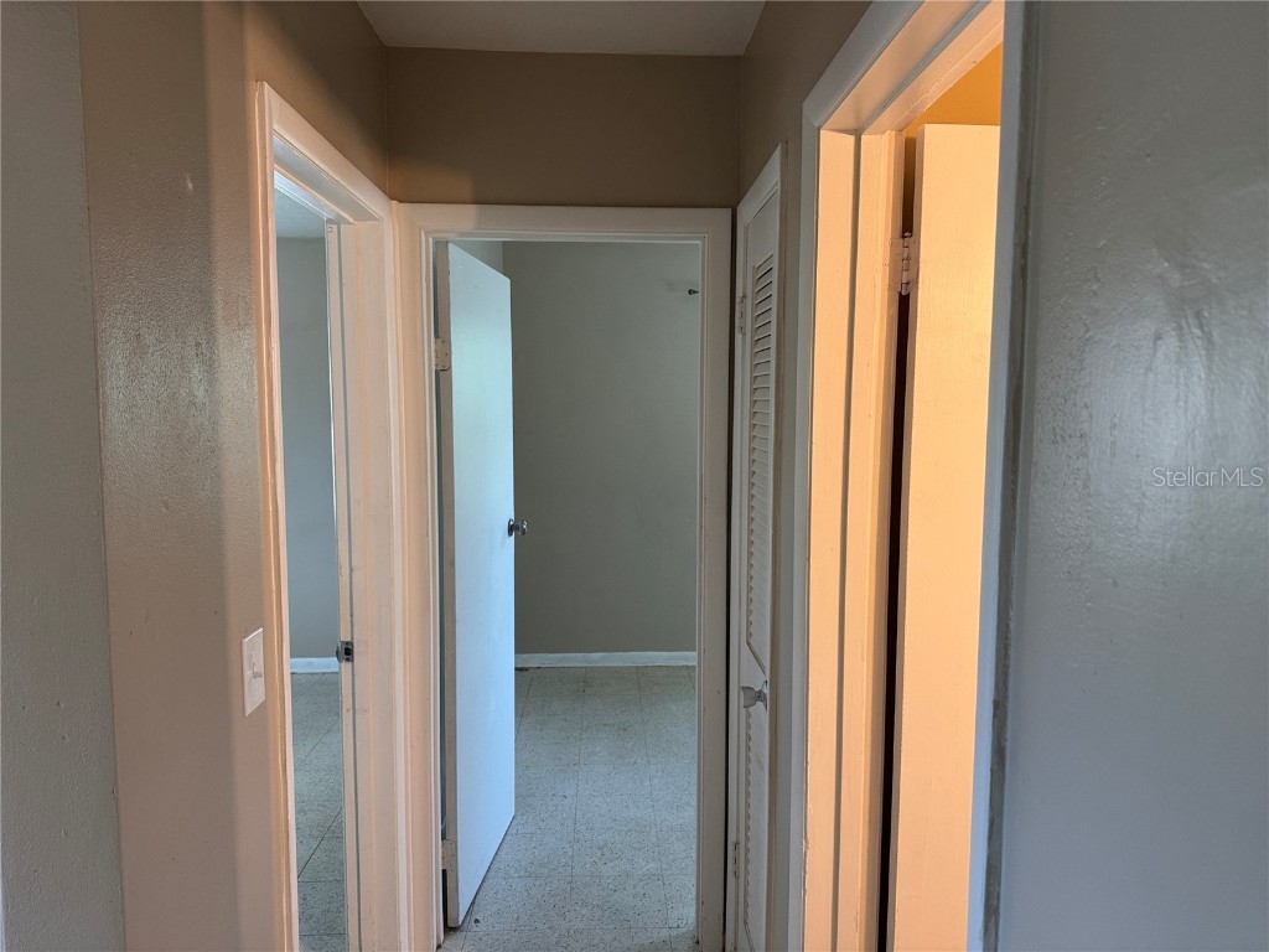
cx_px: 634
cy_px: 476
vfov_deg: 56.8
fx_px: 880
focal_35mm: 24
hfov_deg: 71.6
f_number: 1.78
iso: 250
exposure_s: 1/60
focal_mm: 6.76
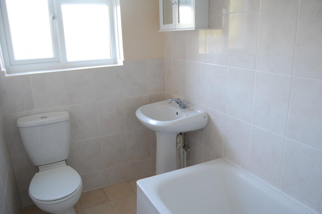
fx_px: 255
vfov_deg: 45.6
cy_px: 107
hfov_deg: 64.6
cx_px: 161
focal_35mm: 28
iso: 500
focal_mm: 19
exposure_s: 1/30
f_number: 3.5
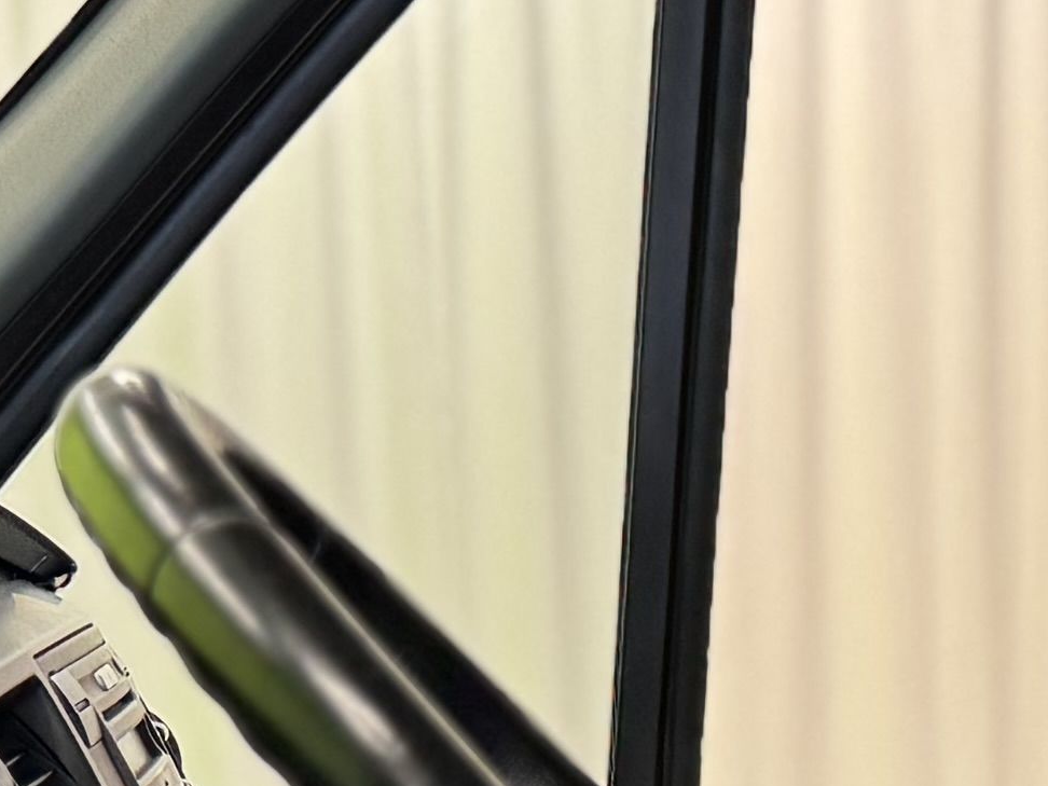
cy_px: 1239
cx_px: 954
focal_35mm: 141
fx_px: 4269
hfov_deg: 13.9
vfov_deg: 10.1
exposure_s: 1/100
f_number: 1.78
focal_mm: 6.76
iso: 160
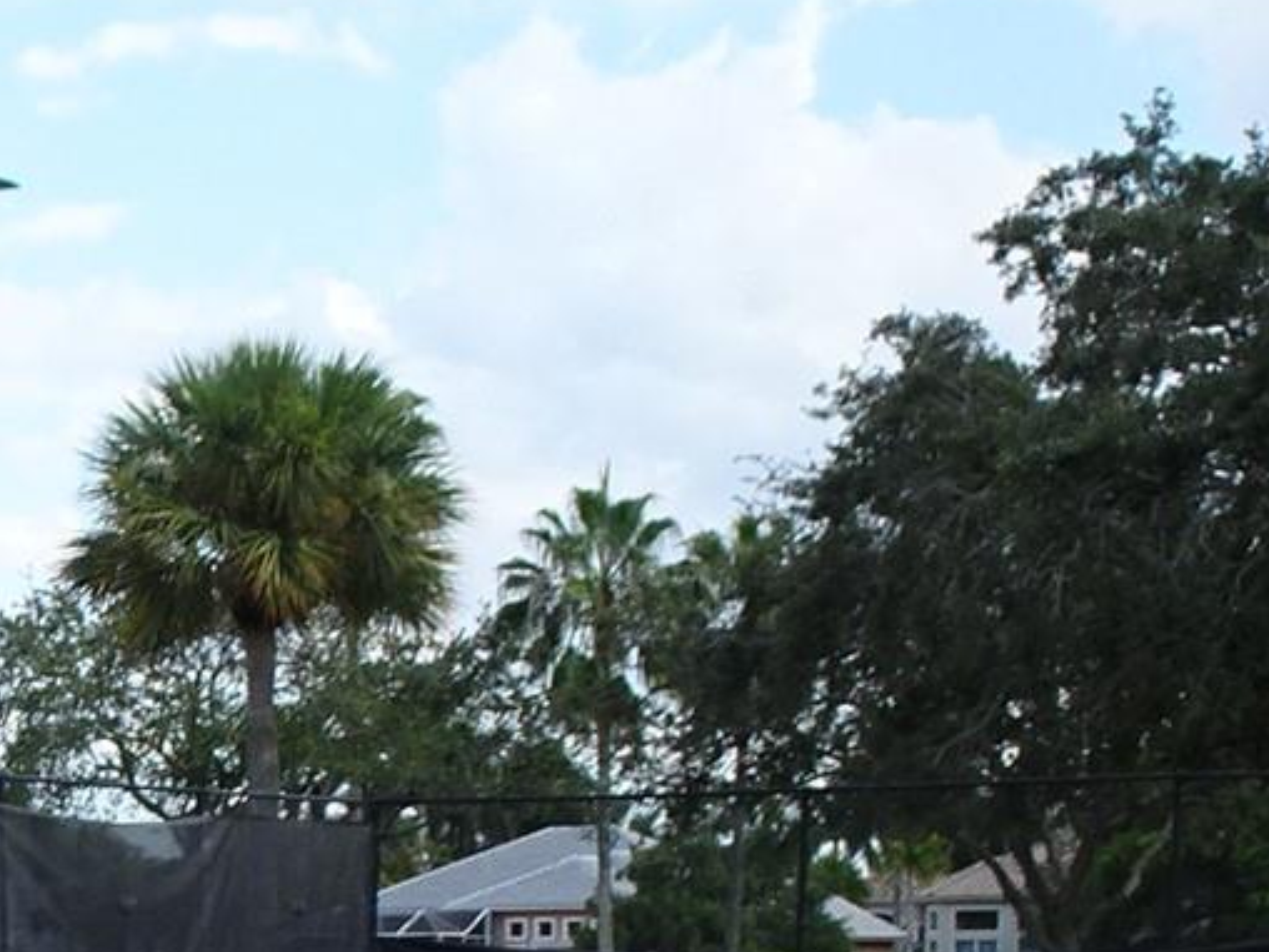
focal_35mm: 117
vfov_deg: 12.1
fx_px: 4289
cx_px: -602
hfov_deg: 15.6
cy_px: 1407
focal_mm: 4.92
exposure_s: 1/320
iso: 80
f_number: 3.5
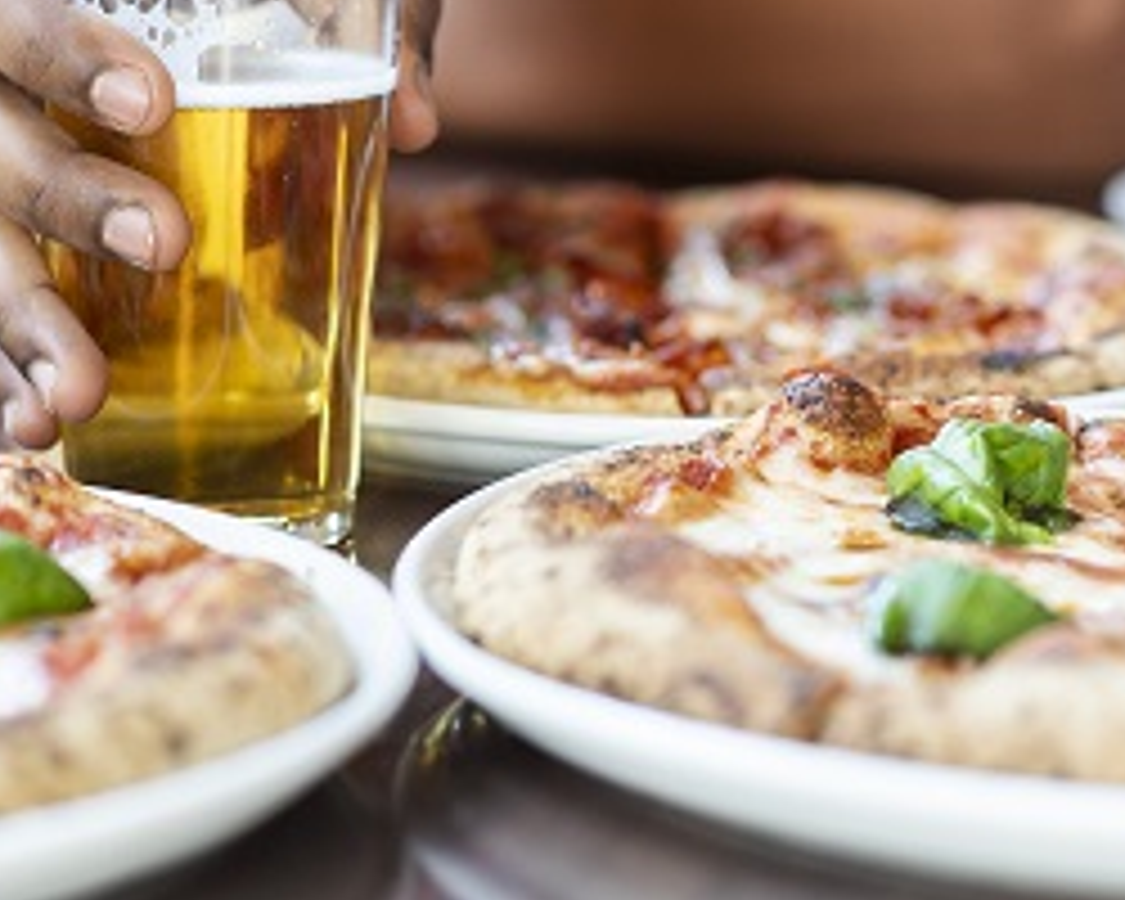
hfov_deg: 15.5
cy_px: 9
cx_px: 400
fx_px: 4129
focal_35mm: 124
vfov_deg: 12.3
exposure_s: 1/200
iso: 320
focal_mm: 55
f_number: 2.2
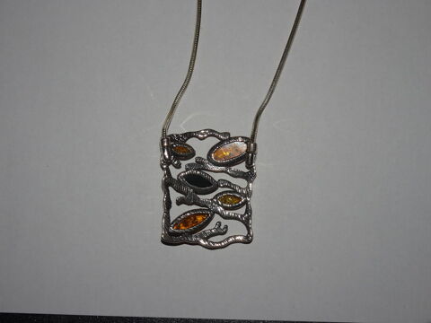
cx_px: 216
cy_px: 162
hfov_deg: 34.3
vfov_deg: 26.1
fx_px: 697
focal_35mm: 56
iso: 80
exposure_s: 1/60
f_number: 4.5
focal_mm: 9.52
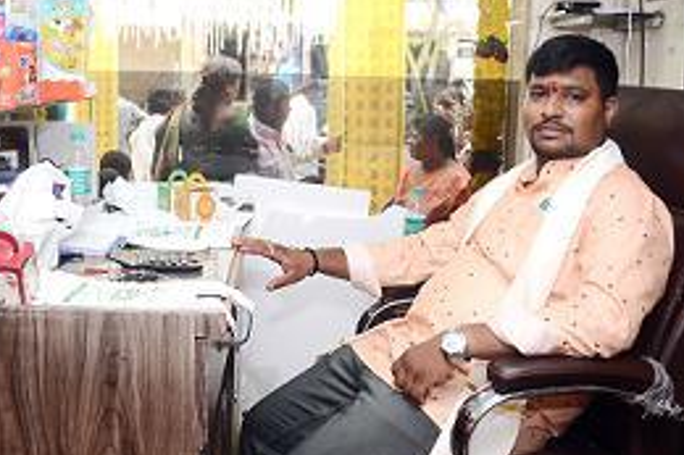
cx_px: 270
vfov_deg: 28.5
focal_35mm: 47
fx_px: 892
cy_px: 170
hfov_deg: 41.7
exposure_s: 1/100
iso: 250
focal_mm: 18
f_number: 5.6
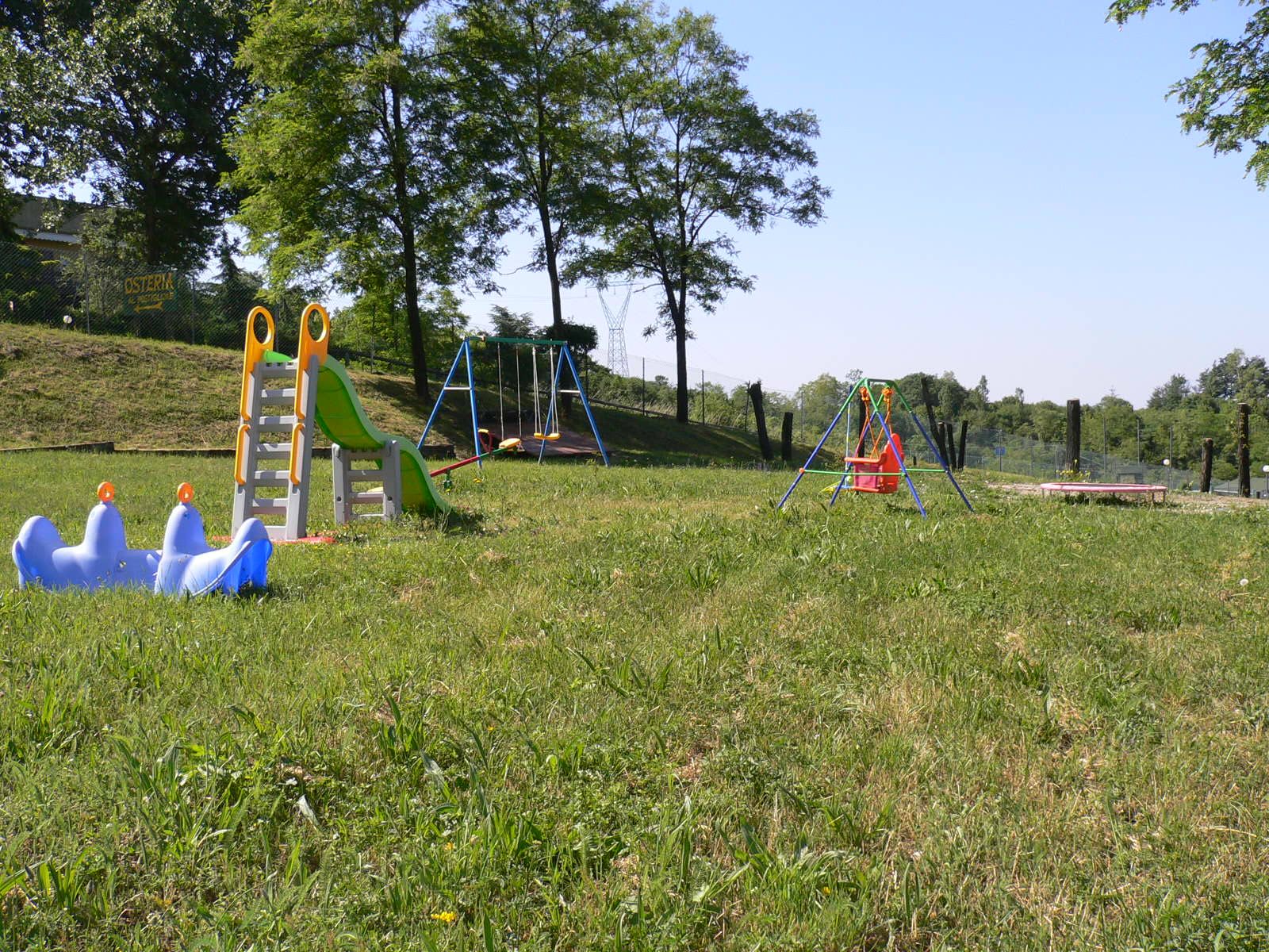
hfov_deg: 52.6
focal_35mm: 35
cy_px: 476
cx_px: 634
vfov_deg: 40.7
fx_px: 1283
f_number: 5.6
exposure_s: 1/250
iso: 100
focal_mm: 5.8
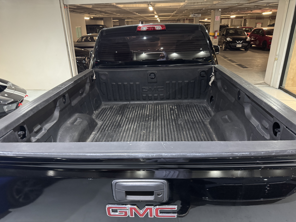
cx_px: 148
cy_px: 111
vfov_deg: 56.8
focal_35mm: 24
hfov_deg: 71.6
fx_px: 205
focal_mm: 6.76
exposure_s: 1/30
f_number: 1.78
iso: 800
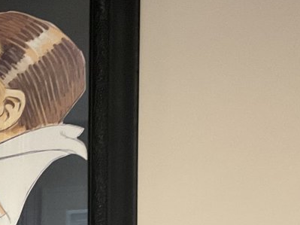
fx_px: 953
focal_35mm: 110
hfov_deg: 17.0
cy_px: 292
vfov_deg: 13.0
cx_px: -75
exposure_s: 1/33
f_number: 1.8
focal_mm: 3
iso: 200
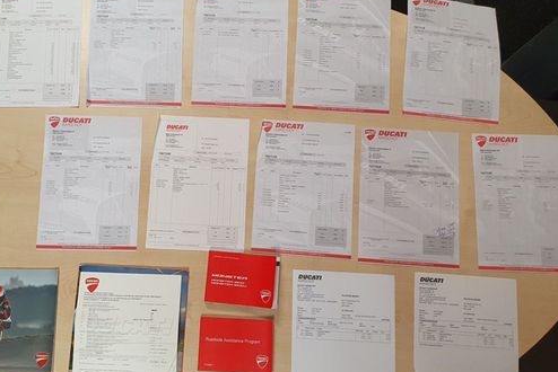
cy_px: 189
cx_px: 217
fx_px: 543
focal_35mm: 35
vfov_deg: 37.9
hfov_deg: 53.9
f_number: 2.4
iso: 320
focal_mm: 4.32
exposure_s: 1/100
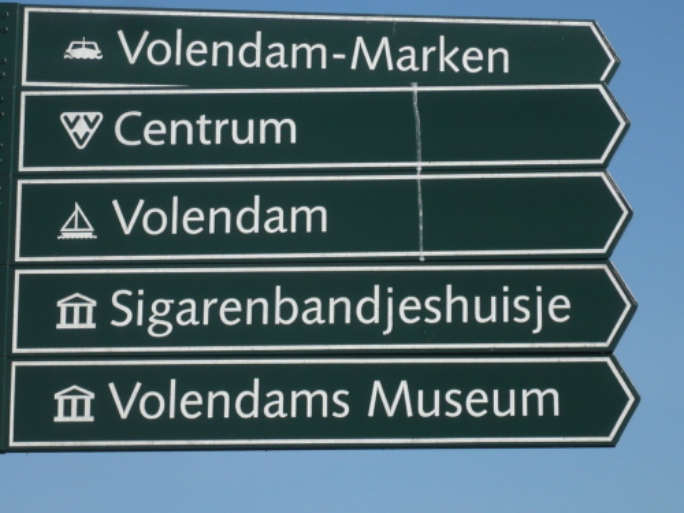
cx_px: 342
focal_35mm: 141
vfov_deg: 10.5
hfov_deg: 14.0
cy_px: 256
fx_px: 2786
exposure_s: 1/800
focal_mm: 17
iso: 100
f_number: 4.9
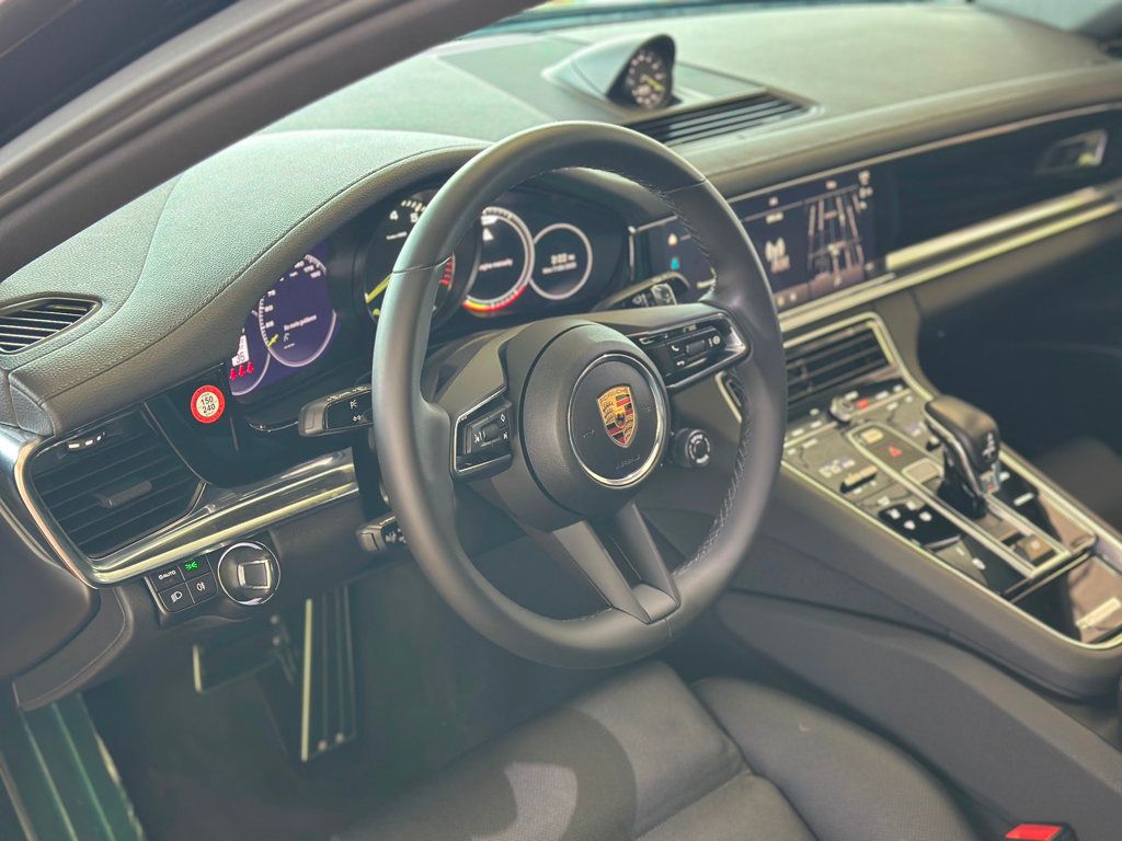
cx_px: 561
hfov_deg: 39.7
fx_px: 1556
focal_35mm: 48
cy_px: 420
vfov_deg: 30.3
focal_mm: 6.86
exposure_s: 1/60
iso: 250
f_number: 1.78
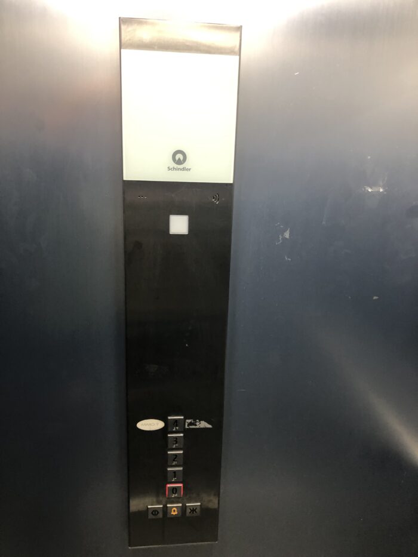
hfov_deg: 49.8
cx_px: 209
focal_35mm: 28
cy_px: 278
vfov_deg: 63.4
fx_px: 451
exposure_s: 1/15
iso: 40
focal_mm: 3.99
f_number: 1.8
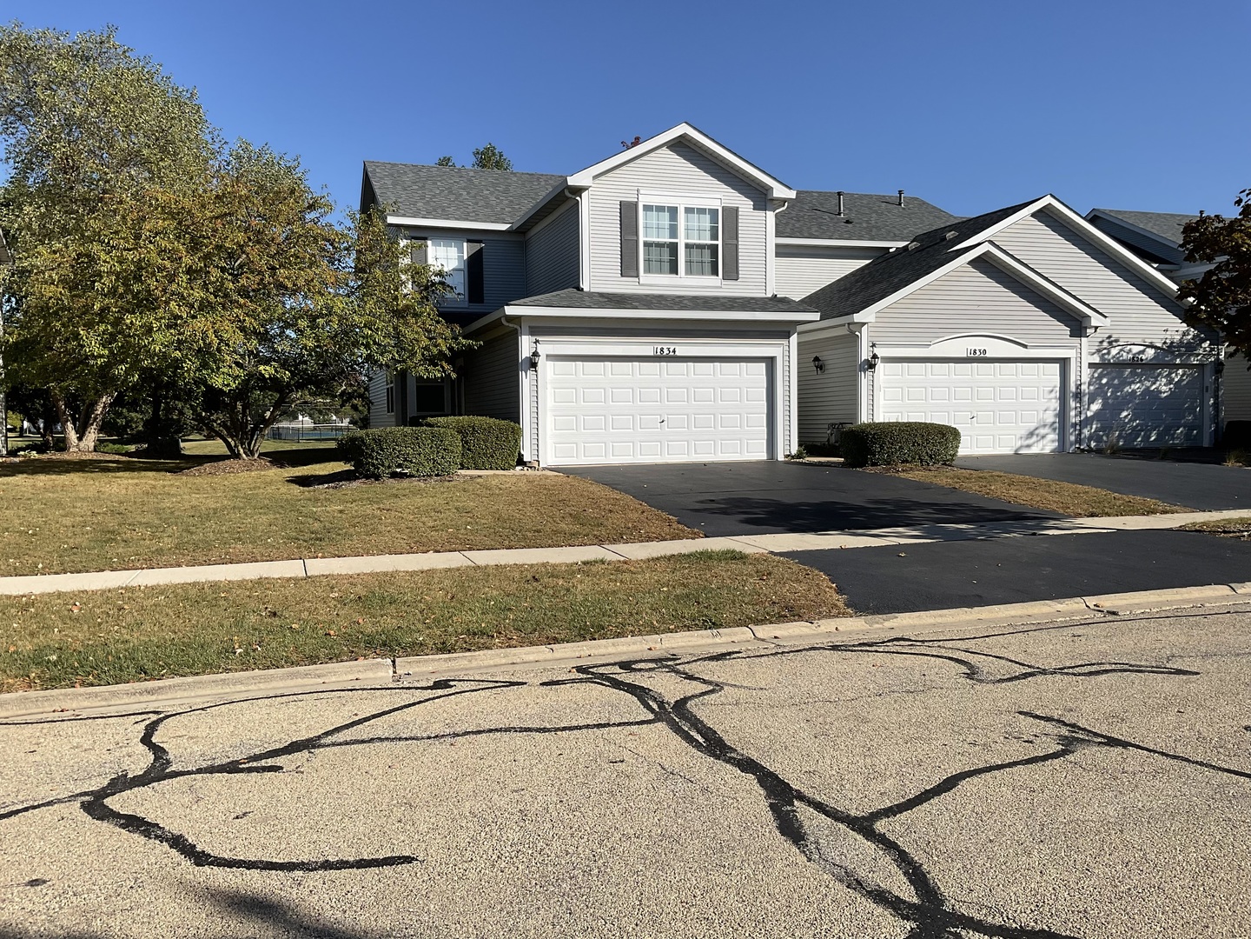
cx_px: 626
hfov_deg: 61.7
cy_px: 470
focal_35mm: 29
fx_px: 1048
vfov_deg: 48.2
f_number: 1.8
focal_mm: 3
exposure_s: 1/2801
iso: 16
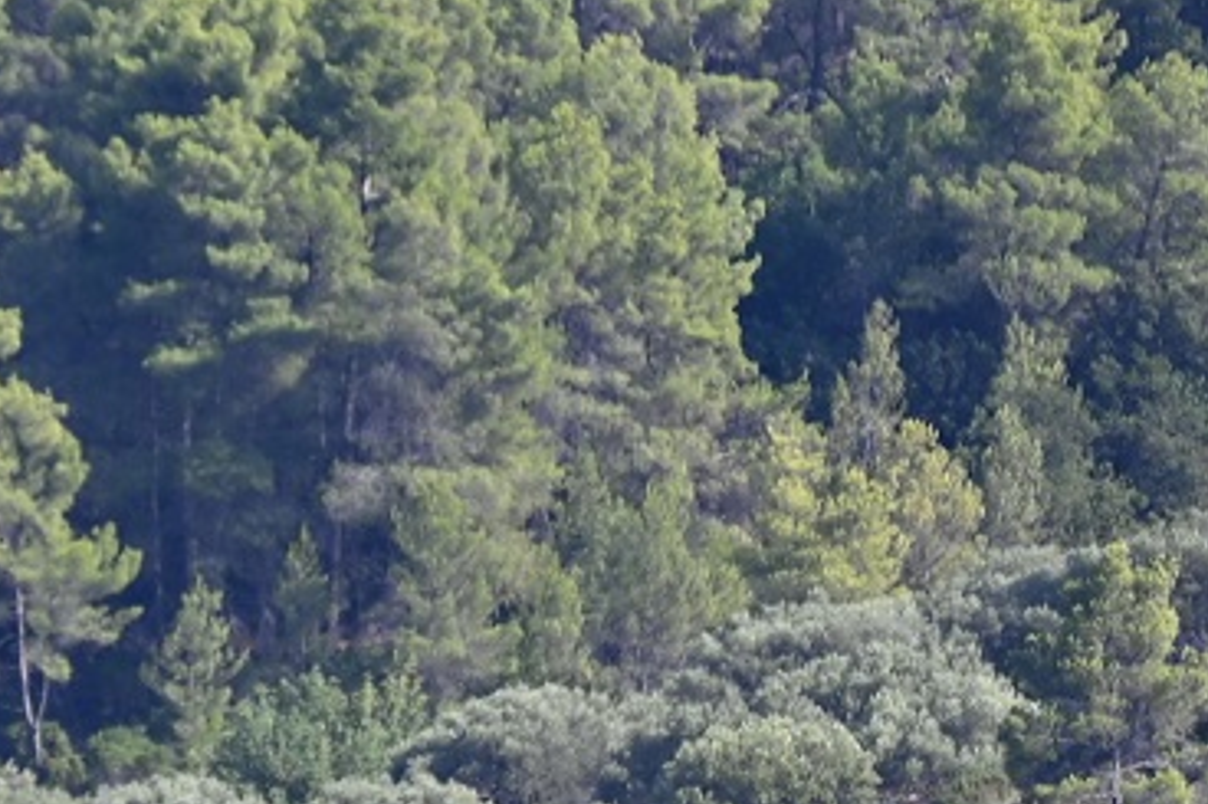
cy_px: 487
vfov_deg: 1.3
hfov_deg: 1.9
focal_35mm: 1061
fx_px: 35585
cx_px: 299
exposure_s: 1/1000
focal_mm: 300
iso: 400
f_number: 5.6
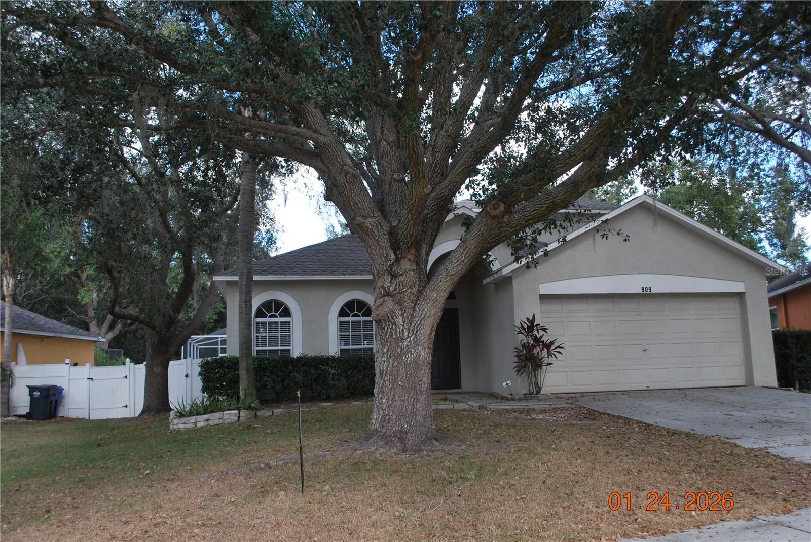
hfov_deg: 57.2
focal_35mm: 33
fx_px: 744
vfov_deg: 40.0
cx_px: 406
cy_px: 271
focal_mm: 22
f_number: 5.6
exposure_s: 1/125
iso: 100
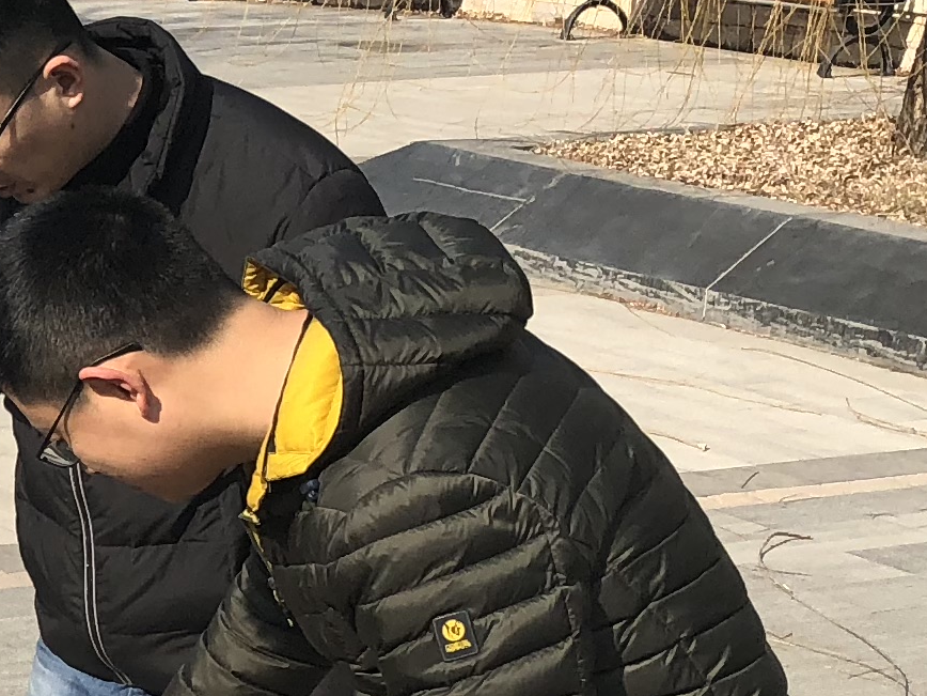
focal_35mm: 130
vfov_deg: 11.2
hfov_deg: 14.1
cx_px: -494
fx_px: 3481
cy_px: 767
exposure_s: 1/1499
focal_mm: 3.99
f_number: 1.8
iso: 20
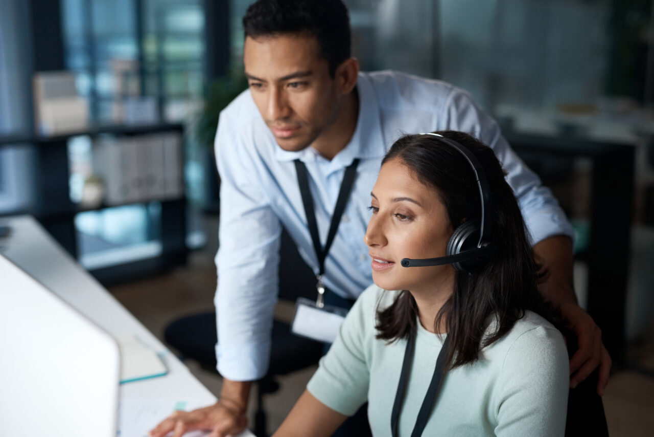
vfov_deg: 27.0
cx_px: 327
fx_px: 908
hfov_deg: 39.6
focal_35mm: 50
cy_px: 218
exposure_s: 1/125
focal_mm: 50
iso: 320
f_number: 2.2
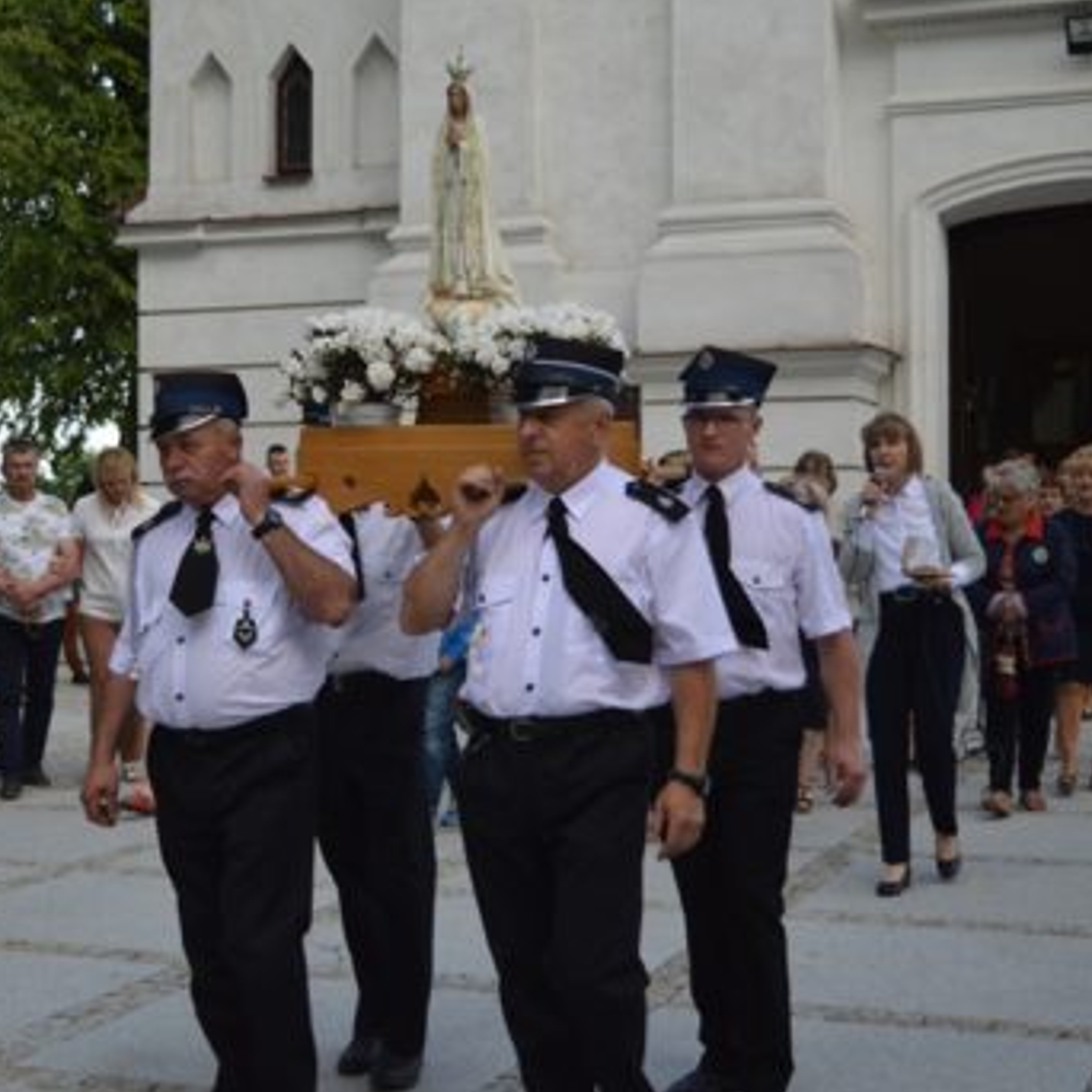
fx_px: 2213
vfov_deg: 27.7
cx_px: 351
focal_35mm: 62
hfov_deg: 27.5
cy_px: 546
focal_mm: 32
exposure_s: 1/1000
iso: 400
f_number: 4.5
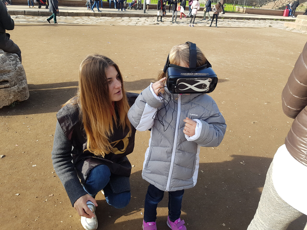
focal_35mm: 26
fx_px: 231
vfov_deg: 53.1
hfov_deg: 67.3
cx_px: 154
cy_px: 115
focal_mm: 4.2
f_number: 1.7
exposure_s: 1/566
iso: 50
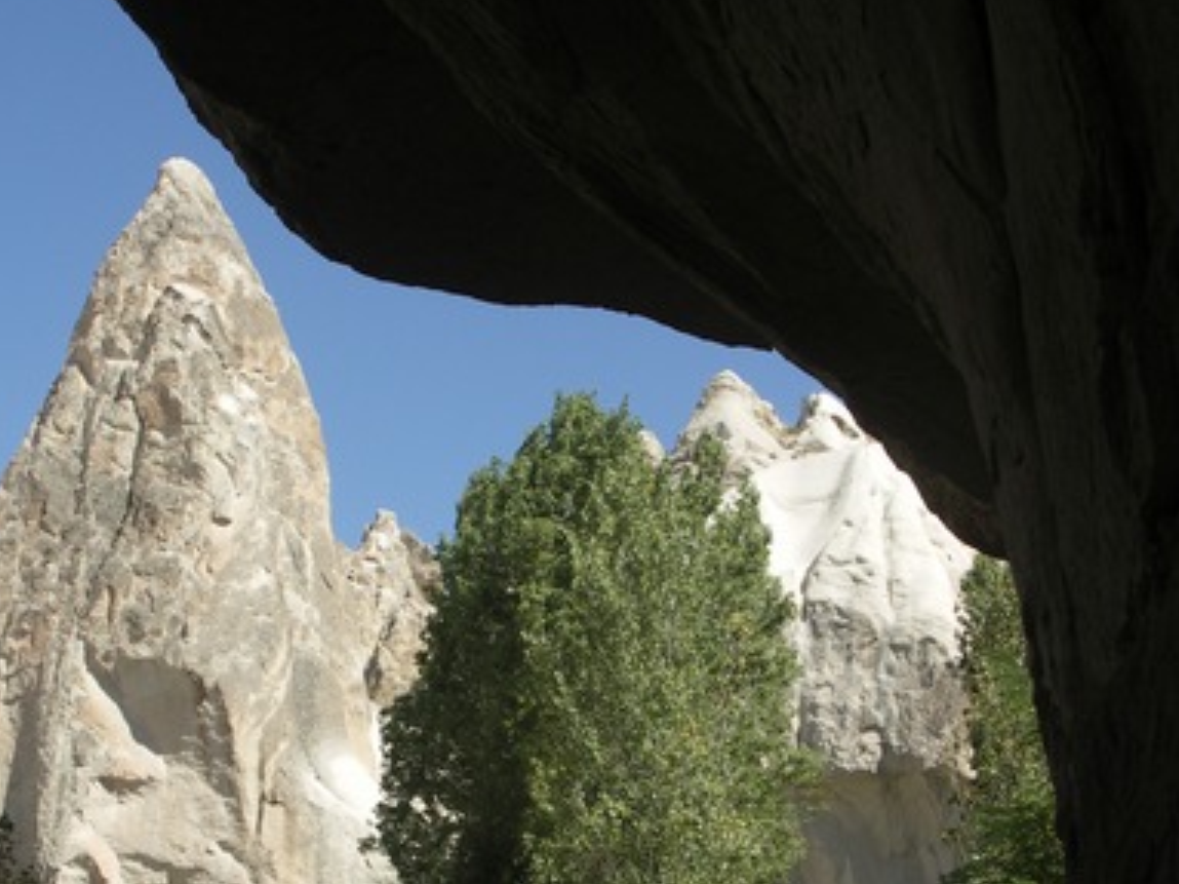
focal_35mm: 87
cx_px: 542
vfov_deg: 16.8
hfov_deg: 22.5
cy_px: 690
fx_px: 2962
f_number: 5.6
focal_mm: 13.5
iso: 50
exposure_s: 1/250
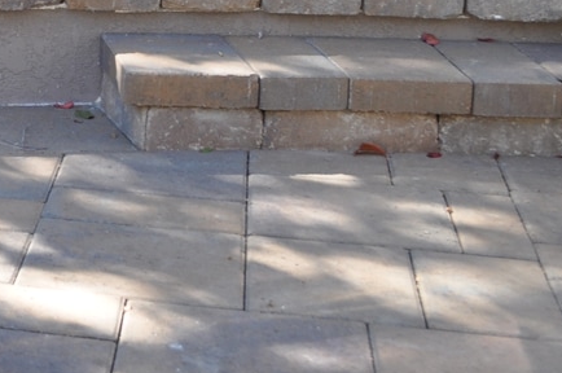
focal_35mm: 104
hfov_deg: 17.8
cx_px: -256
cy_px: -176
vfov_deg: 12.5
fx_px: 1621
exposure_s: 1/125
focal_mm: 20
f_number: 5.6
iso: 280
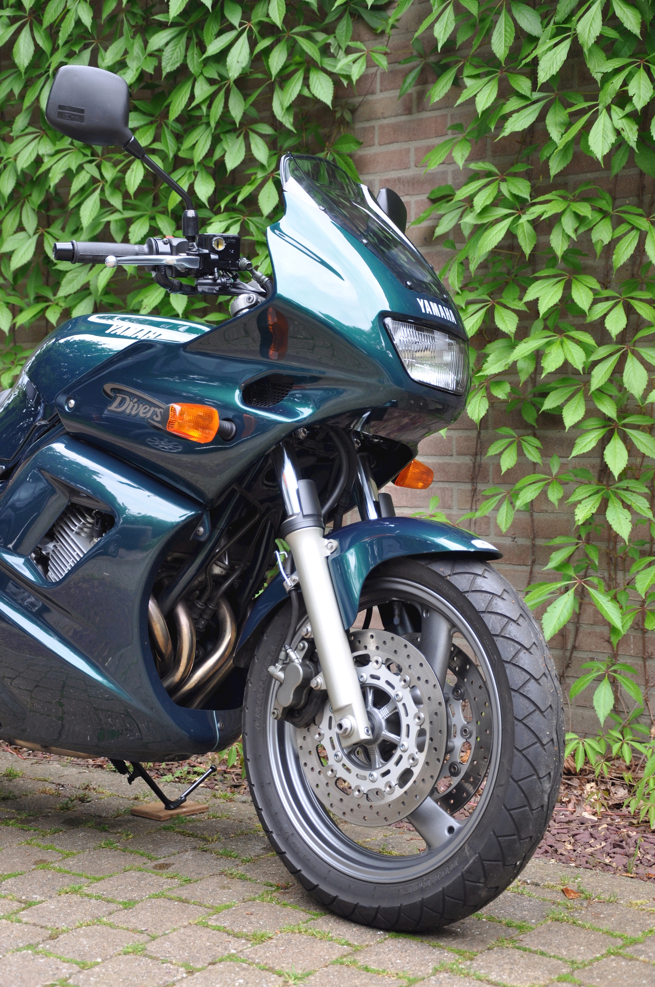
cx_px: 328
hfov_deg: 22.6
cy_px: 494
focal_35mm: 60
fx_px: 1642
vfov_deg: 33.4
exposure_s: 1/125
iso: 400
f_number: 5.6
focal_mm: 40
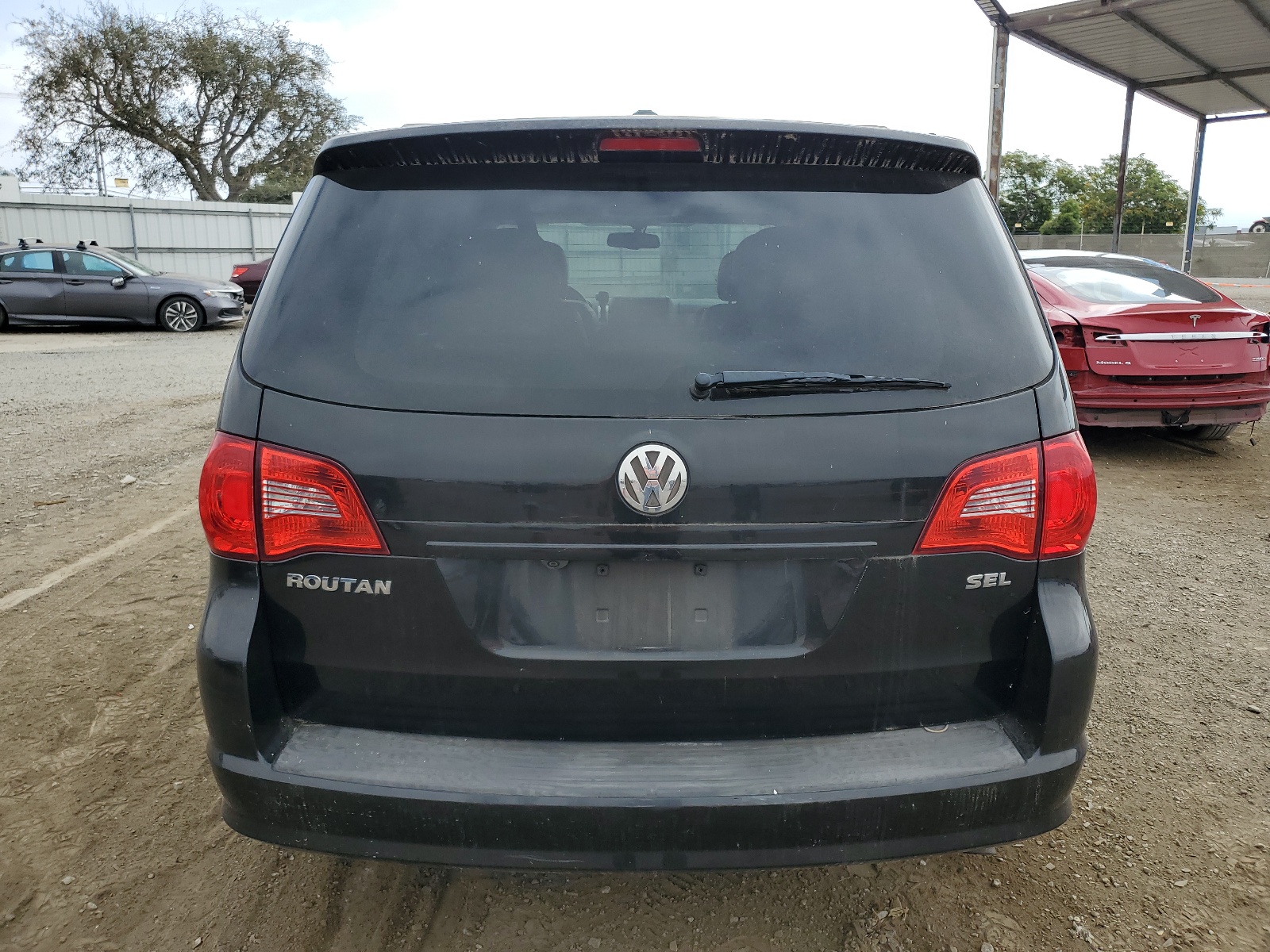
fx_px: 954
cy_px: 476
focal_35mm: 26
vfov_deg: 53.1
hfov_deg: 67.3
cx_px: 635
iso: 50
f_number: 1.5
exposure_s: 1/2000
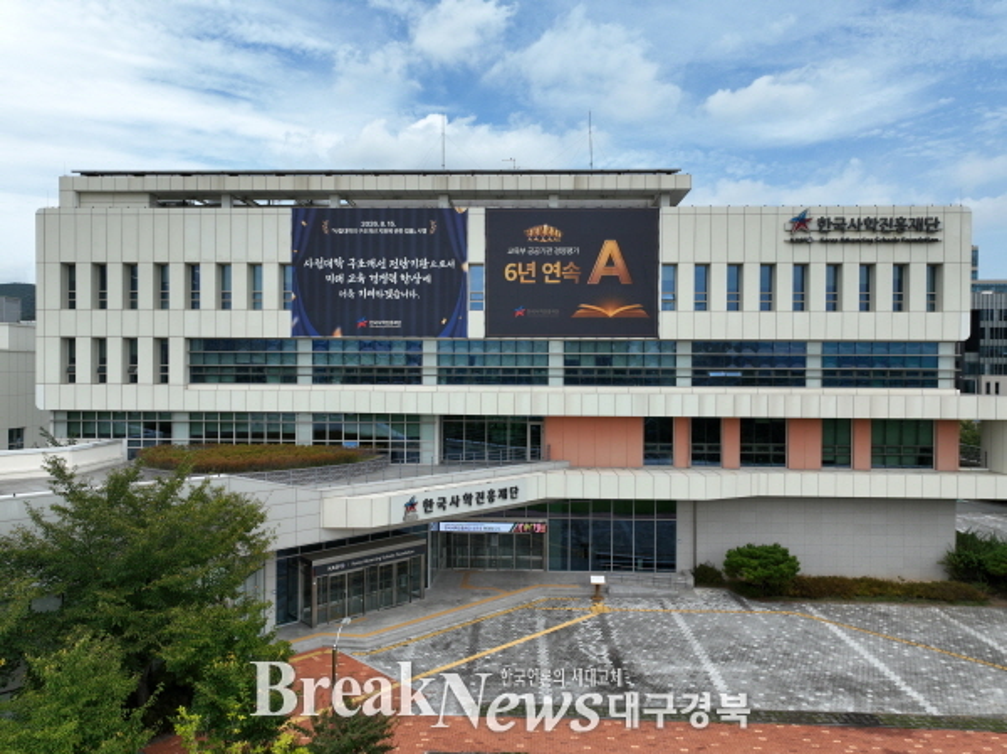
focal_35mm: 24
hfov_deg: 71.6
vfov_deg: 56.7
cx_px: 504
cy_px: 377
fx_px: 698
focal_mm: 12.29
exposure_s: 1/1600
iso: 100
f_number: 2.8
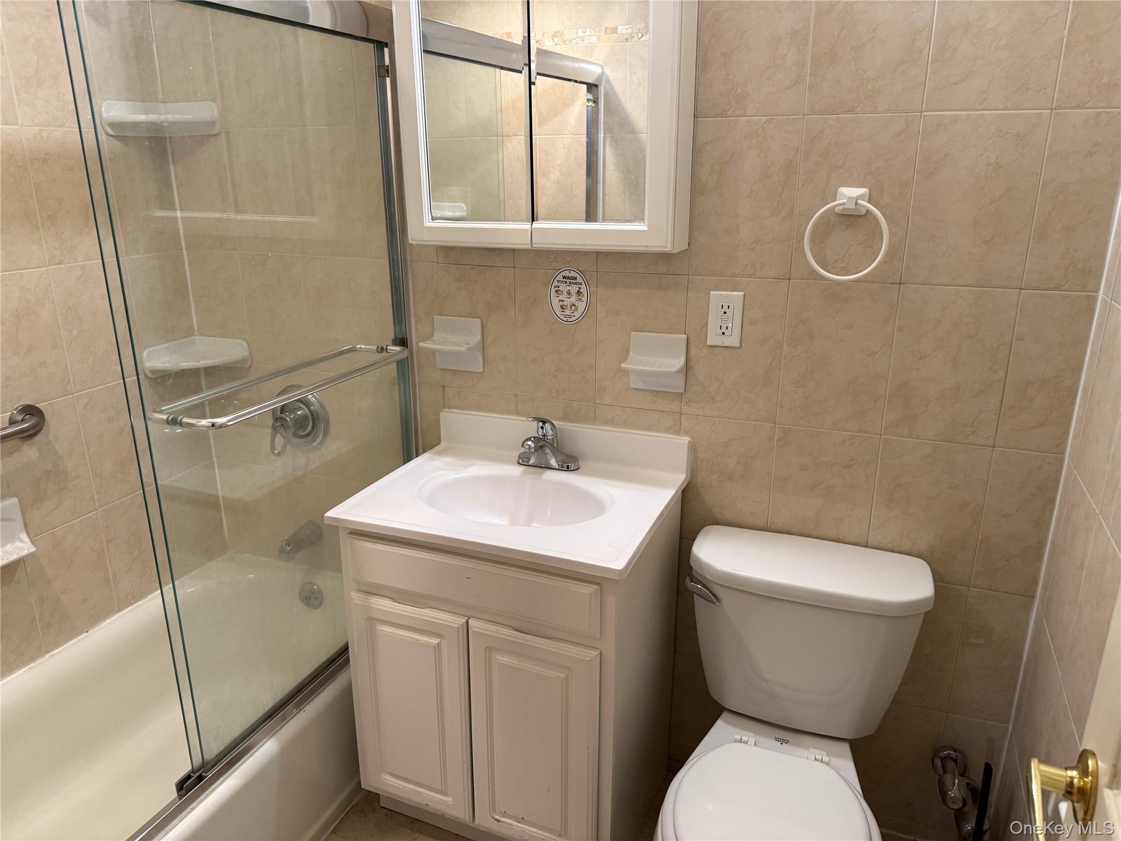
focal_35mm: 24
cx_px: 560
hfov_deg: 71.6
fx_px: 777
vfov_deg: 56.8
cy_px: 420
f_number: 1.78
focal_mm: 6.76
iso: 250
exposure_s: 1/60
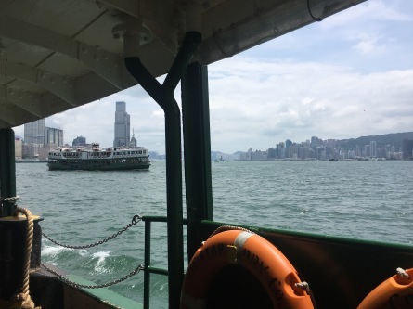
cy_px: 154
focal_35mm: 29
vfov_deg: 48.2
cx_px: 206
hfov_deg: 61.7
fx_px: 346
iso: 25
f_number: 2.2
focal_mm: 4.15
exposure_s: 1/3077
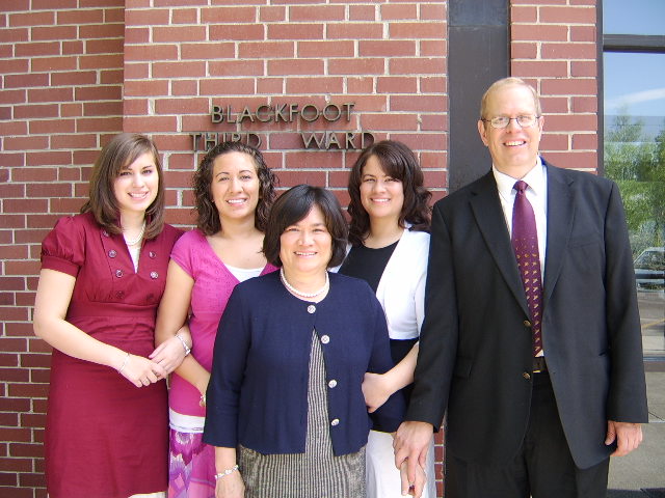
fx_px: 596
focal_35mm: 31
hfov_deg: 58.4
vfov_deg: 45.4
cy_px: 249
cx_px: 332
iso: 71
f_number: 2.7
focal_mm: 8.13
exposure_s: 1/176
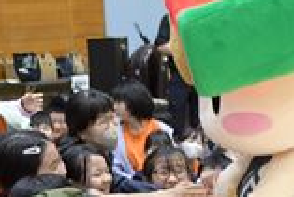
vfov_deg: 9.5
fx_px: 1169
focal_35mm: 143
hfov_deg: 14.3
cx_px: 182
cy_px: 213
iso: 2000
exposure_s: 1/100
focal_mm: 30
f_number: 5
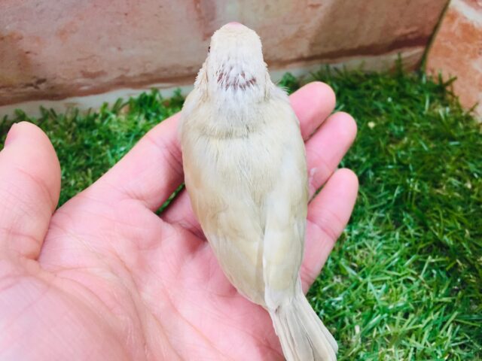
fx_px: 404
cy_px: 180
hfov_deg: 61.7
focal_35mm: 29
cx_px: 241
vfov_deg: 48.2
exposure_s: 1/30
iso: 50
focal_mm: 4.15
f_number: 2.2
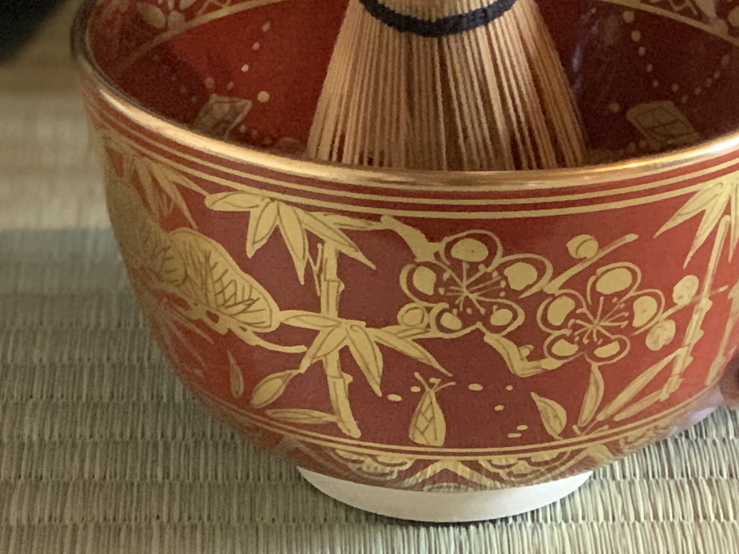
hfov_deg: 10.9
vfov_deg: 8.0
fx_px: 3885
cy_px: -202
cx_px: 480
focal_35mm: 182
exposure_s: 1/30
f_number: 2.4
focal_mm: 6
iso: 800
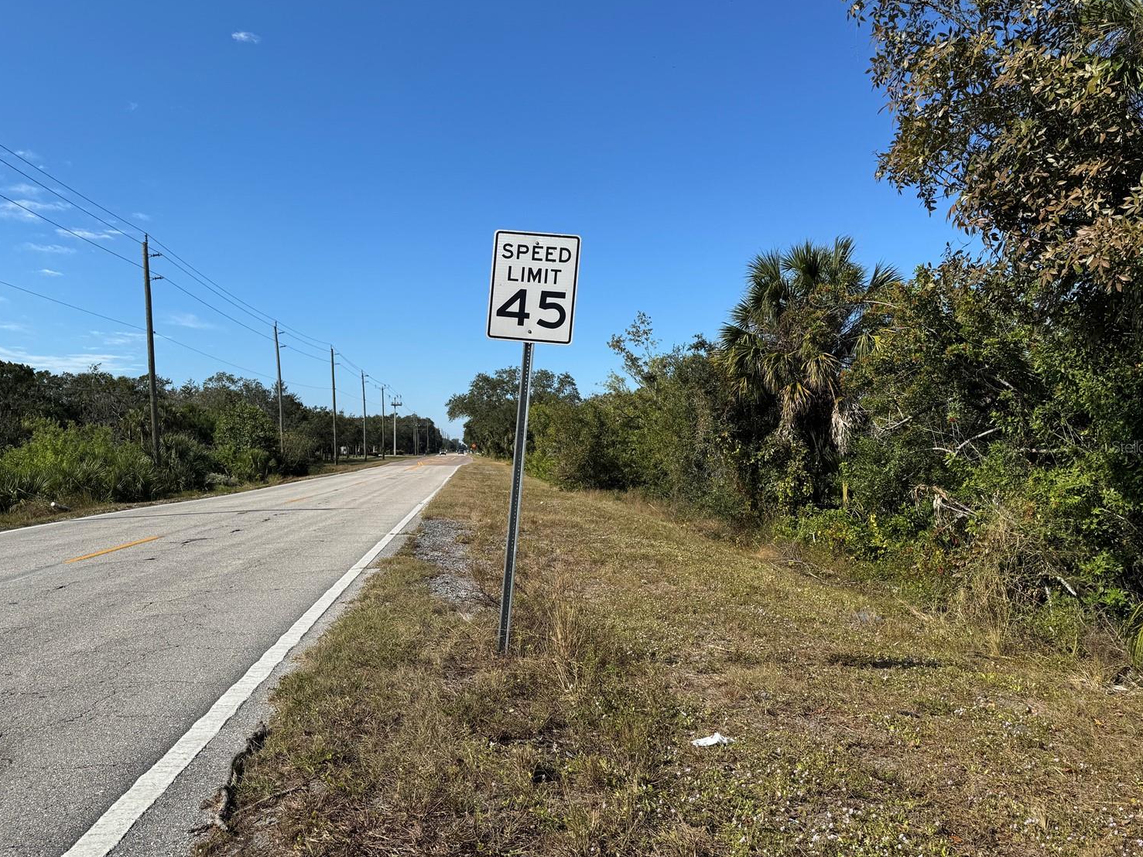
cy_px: 446
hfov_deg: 67.3
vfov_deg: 53.1
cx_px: 566
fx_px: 859
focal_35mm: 26
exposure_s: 1/4608
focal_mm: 6.76
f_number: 1.78
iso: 80
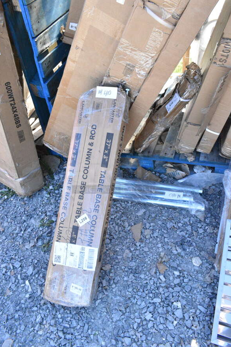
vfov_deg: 65.5
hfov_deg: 46.4
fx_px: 270
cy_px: 173
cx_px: 116
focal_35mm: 28
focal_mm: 18
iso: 6400
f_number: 13
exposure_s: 1/640
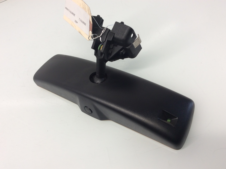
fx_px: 209
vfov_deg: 44.1
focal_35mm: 32
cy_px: 84
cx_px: 113
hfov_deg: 56.9
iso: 32
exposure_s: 1/40
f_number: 2.4
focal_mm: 3.3
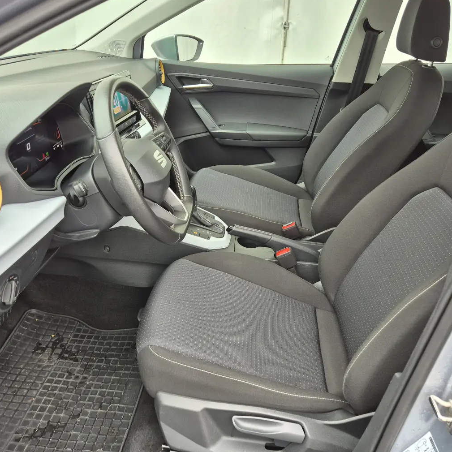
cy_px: 222
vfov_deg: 55.6
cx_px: 239
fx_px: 428
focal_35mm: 29
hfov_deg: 55.6
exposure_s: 1/180
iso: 80
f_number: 1.8
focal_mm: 5.4
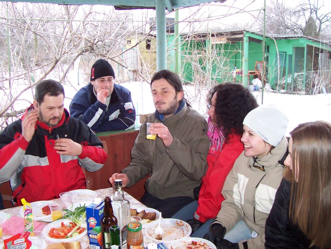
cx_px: 166
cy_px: 124
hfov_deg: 50.1
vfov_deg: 38.7
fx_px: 354
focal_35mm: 37
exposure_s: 1/60
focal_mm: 5.6
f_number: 2.8
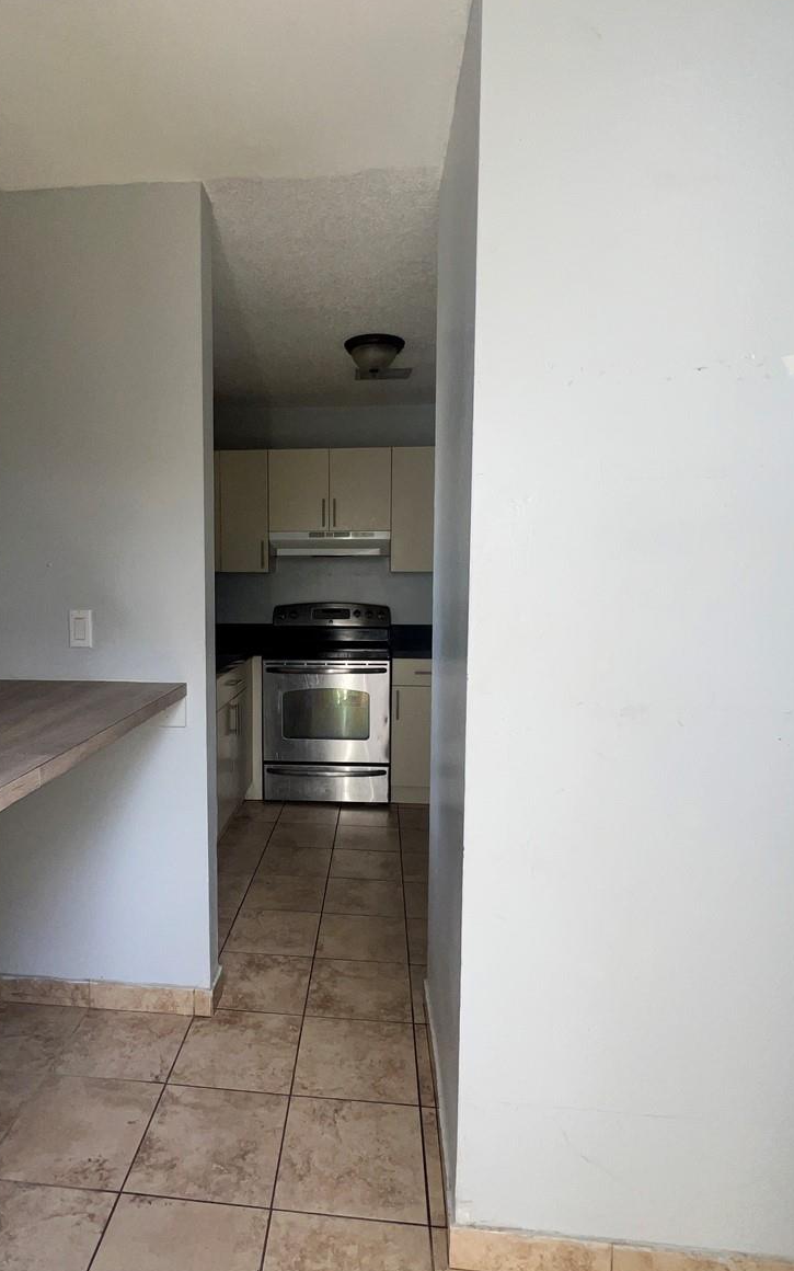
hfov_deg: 61.4
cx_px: 299
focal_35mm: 19
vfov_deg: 88.0
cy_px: 630
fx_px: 658
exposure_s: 1/144
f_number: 1.8
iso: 25
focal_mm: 1.57
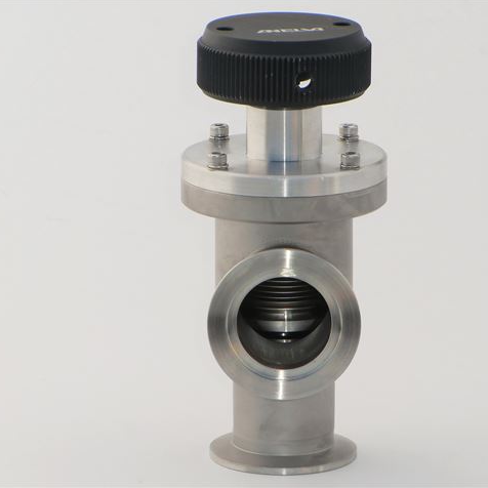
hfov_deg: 6.1
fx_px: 4546
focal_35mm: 285
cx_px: 284
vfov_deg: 6.1
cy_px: 243
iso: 64
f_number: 5.7
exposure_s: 1/320
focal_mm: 43
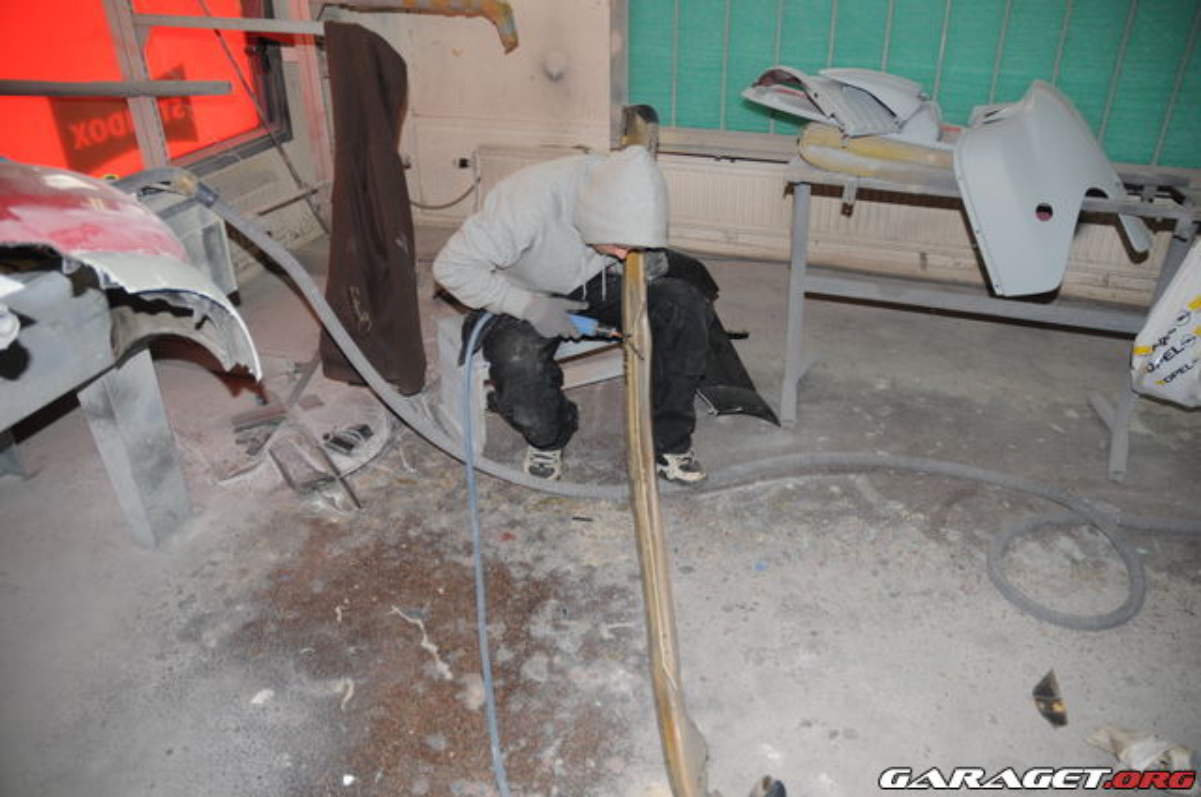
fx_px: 900
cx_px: 600
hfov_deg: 67.4
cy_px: 398
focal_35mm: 27
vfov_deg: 47.8
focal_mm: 18
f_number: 3.5
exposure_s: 1/60
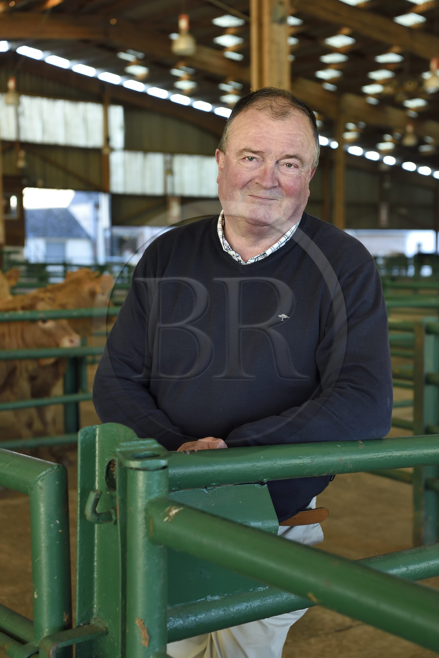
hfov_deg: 27.0
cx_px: 220
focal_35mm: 50
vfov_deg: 39.6
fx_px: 914
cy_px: 329
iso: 1600
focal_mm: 50
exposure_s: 1/125
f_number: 4
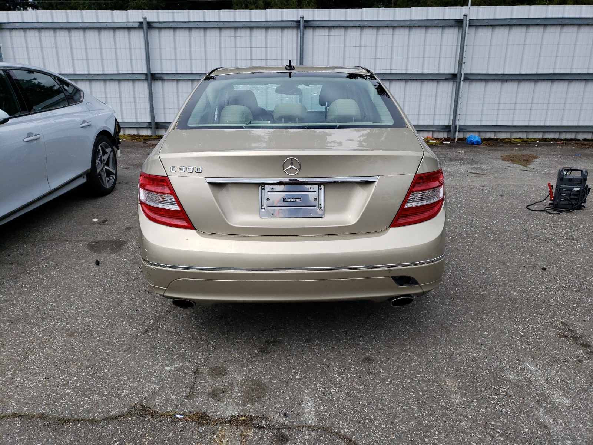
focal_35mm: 26
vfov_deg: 53.1
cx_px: 296
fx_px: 445
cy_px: 222
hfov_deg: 67.3
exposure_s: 1/3333
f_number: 1.5
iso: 50
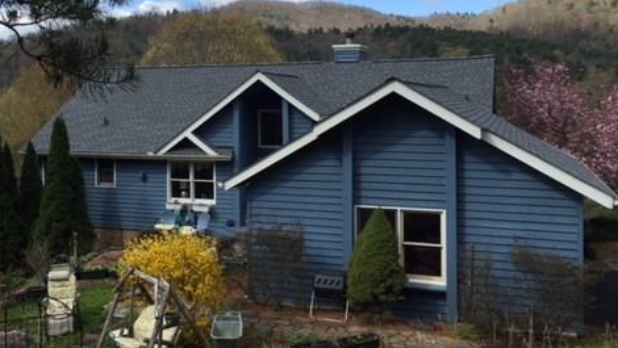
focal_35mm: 43
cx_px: 216
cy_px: 114
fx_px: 705
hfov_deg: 46.7
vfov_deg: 27.6
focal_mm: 4.15
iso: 32
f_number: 2.2
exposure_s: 1/1582
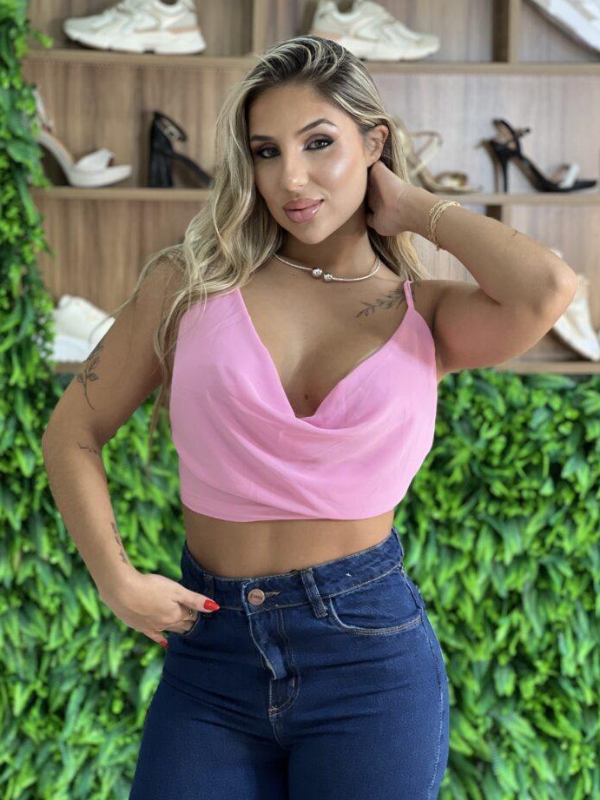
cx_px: 302
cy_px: 401
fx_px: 1802
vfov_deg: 25.0
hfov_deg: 18.9
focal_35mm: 78
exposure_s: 1/120
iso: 250
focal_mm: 9
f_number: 2.8
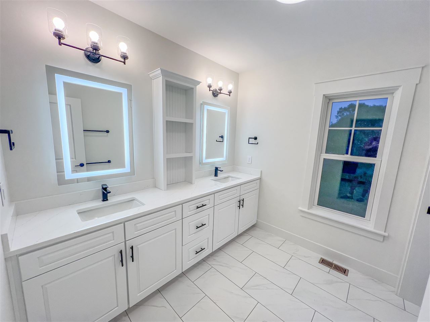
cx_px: 215
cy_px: 161
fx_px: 161
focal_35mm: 13
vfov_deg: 89.9
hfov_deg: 106.2
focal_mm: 1.57
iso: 50
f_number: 1.8
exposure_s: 1/120
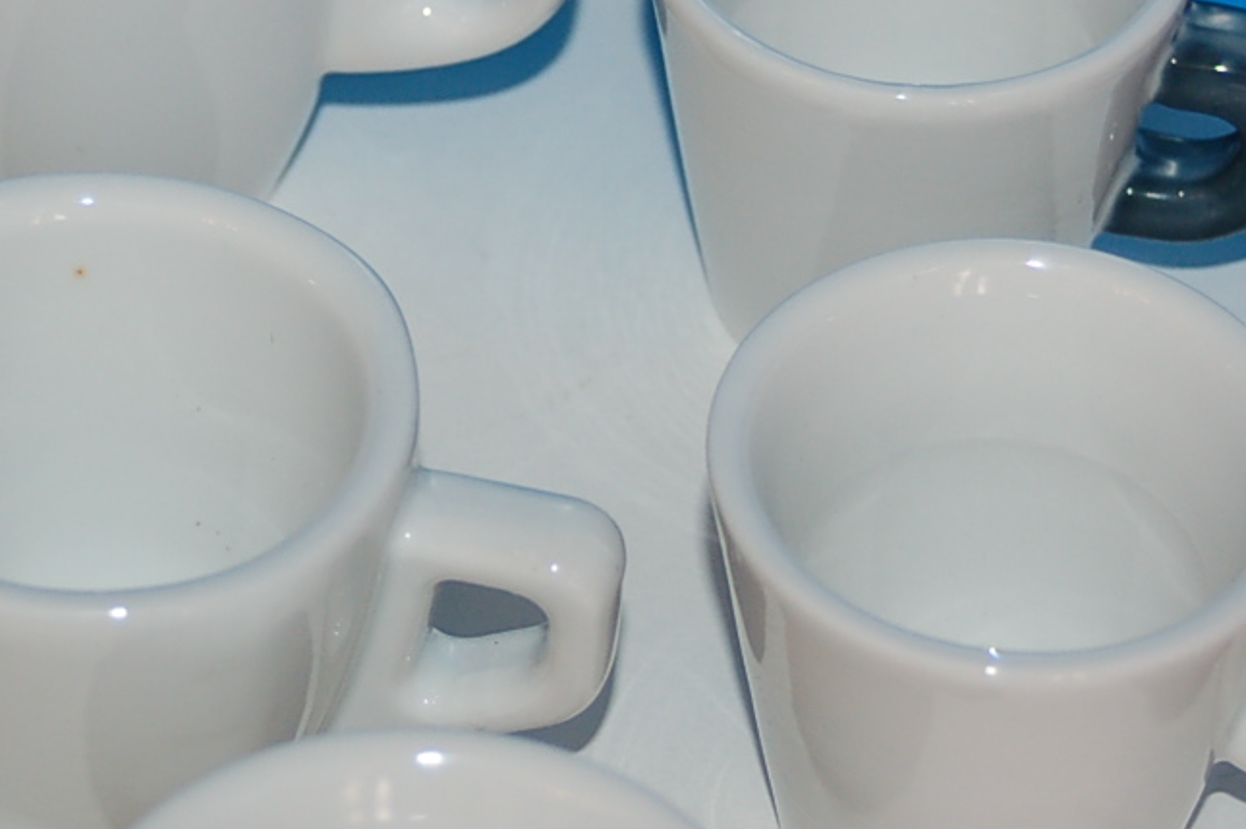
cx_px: 408
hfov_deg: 12.2
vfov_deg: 8.2
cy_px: 251
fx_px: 5810
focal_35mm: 168
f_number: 4.5
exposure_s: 1/60
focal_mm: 48
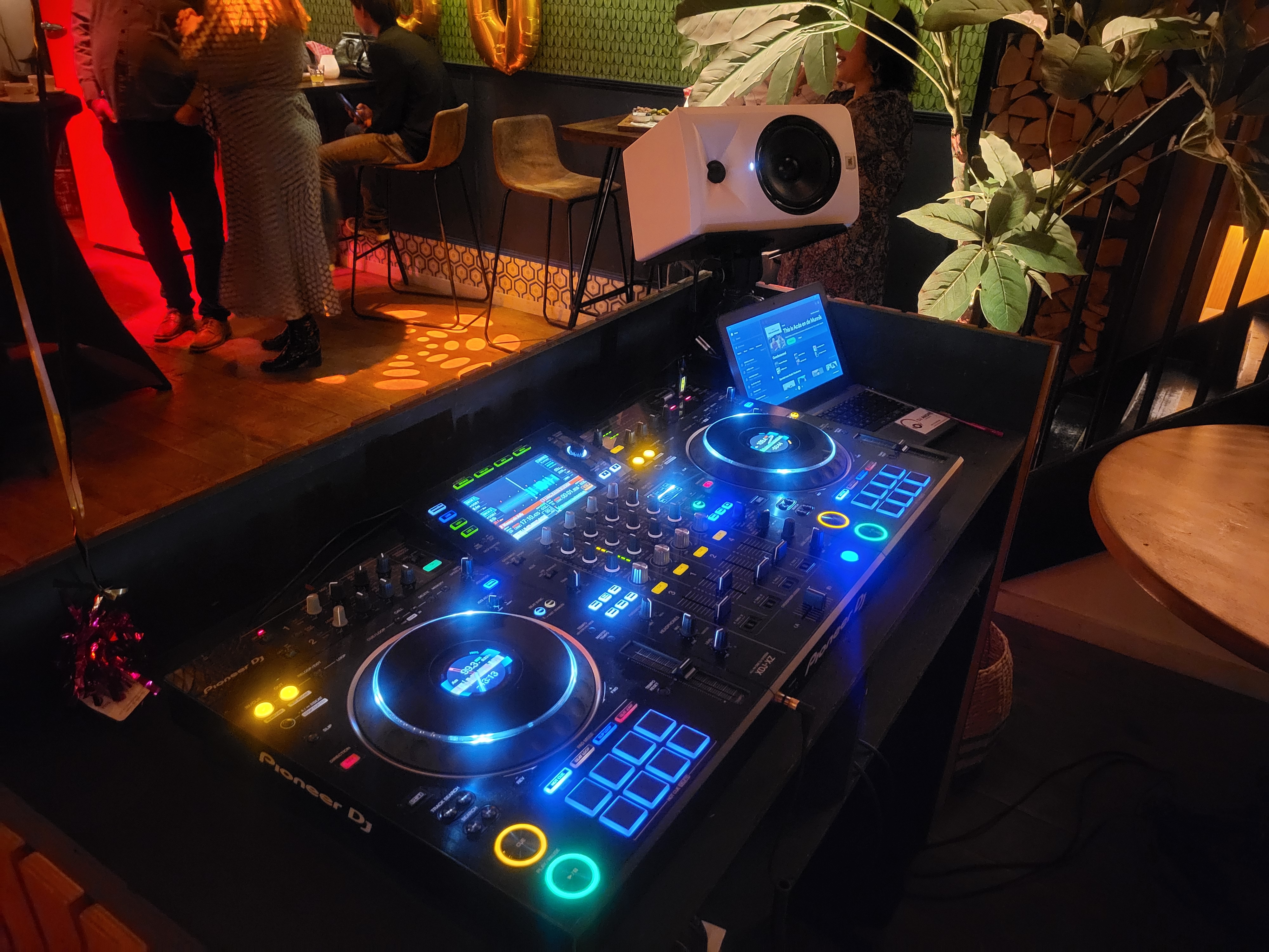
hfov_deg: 67.3
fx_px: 953
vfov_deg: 53.1
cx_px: 634
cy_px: 476
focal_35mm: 26
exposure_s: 1/25
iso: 1250
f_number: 1.8
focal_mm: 5.4
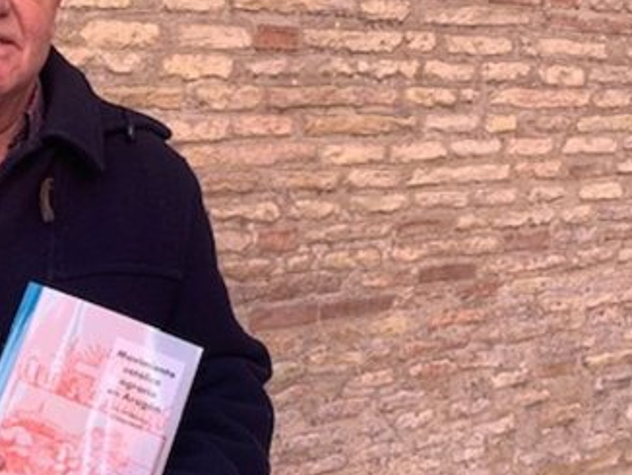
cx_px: 10
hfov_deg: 32.3
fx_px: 1005
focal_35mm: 55
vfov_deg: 26.6
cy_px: 246
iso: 25
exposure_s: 1/121
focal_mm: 4.25
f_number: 1.8
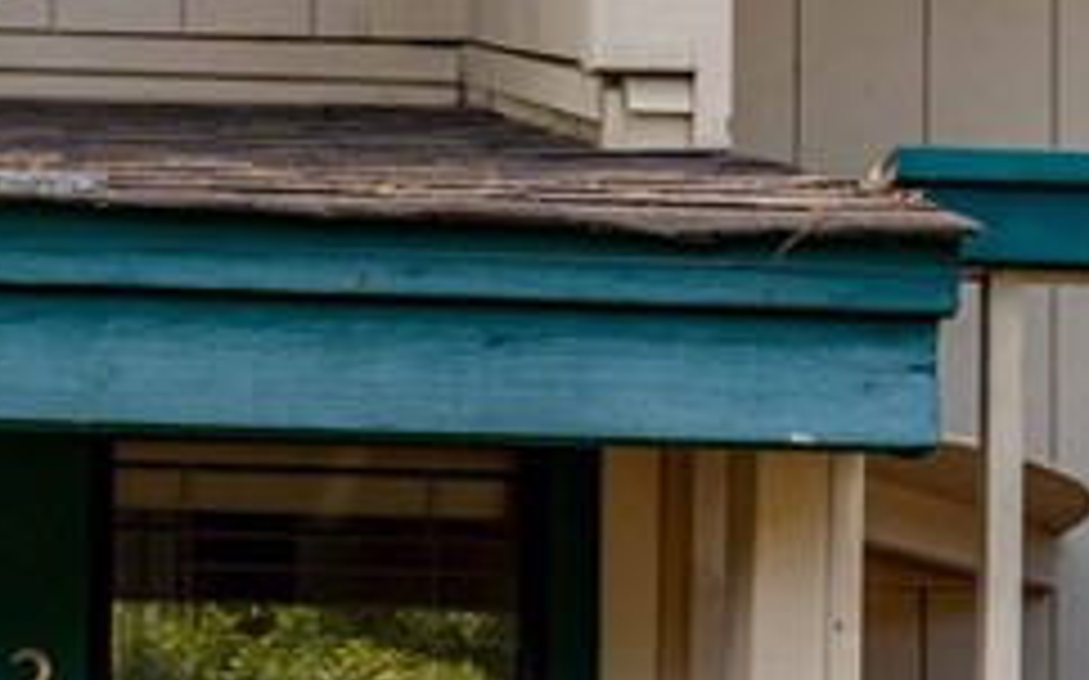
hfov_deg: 14.8
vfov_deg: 9.1
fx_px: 4094
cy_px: 1214
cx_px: -108
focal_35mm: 138
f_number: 7.1
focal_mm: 32
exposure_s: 1/125
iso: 100
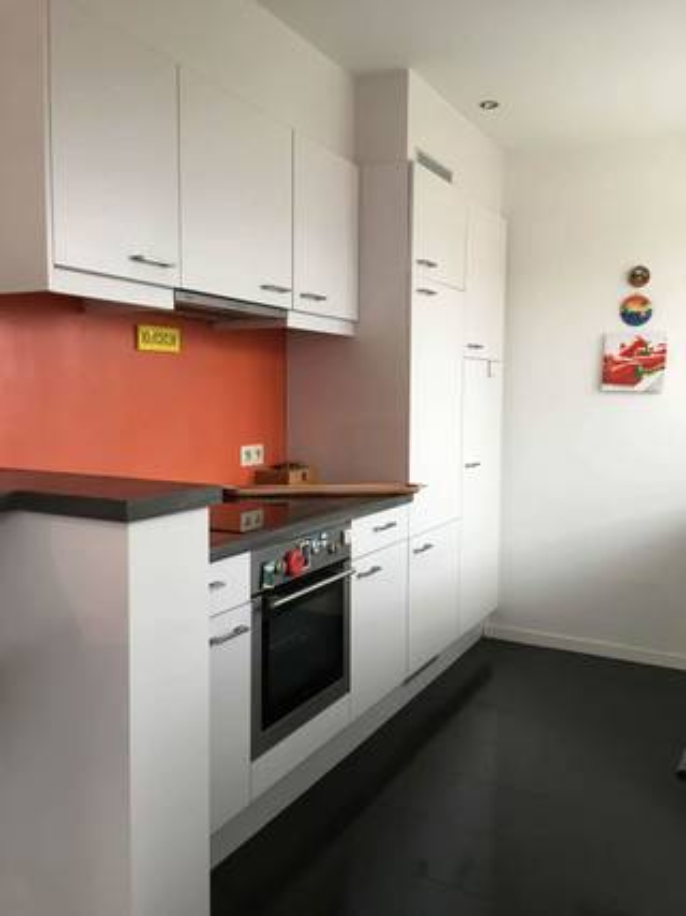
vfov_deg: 61.7
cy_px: 458
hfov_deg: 48.2
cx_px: 343
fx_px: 767
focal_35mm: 29
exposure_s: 1/33
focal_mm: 4.15
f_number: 2.2
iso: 80
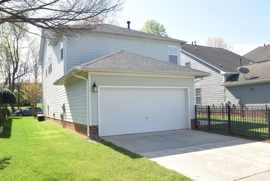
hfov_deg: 61.9
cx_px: 135
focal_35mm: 30
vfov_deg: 43.7
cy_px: 90
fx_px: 225
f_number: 9
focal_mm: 20
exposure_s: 1/320
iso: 200
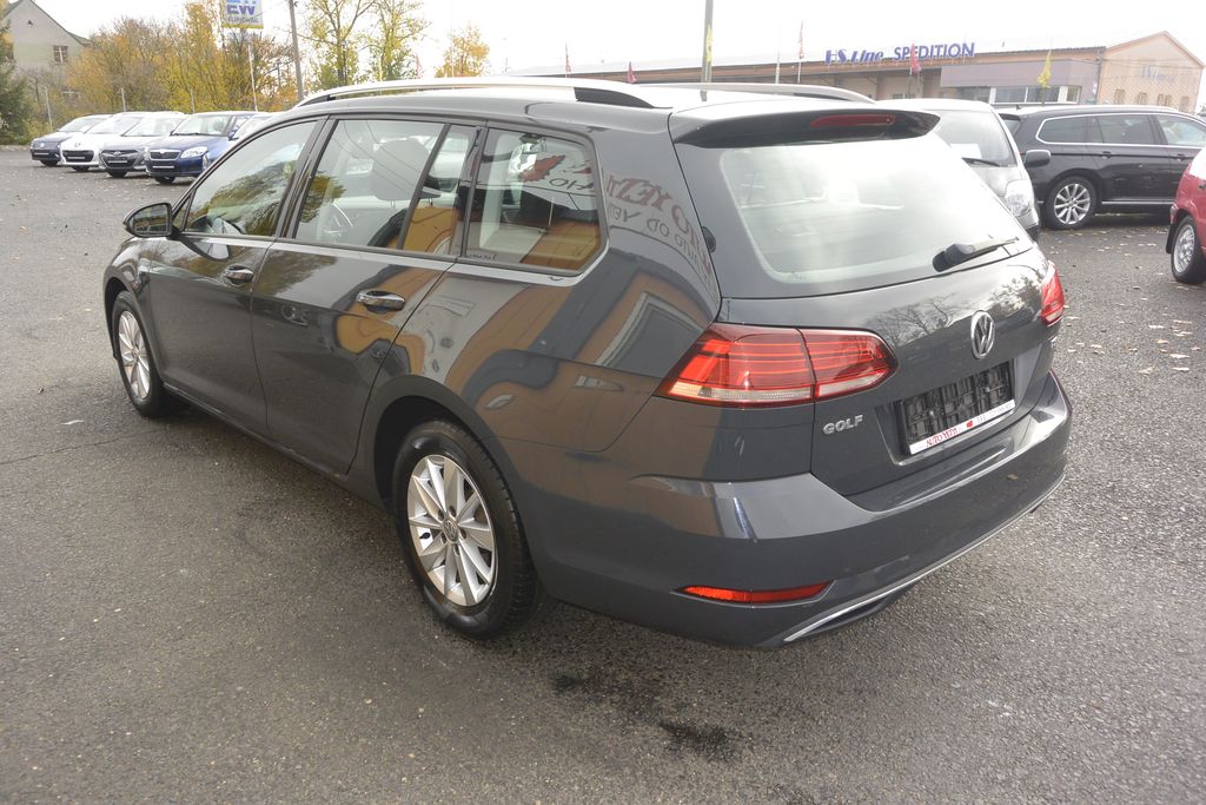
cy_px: 402
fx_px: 905
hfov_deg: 67.4
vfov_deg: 47.9
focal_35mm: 27
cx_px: 603
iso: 160
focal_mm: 10
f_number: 4.5
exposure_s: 1/250
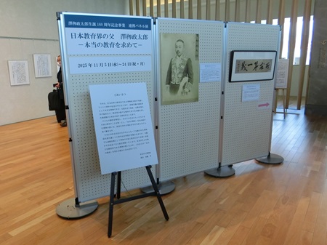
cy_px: 122
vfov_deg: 48.2
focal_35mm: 29
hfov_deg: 61.7
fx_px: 274
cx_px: 164
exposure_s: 1/125
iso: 320
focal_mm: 5.2
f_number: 3.7
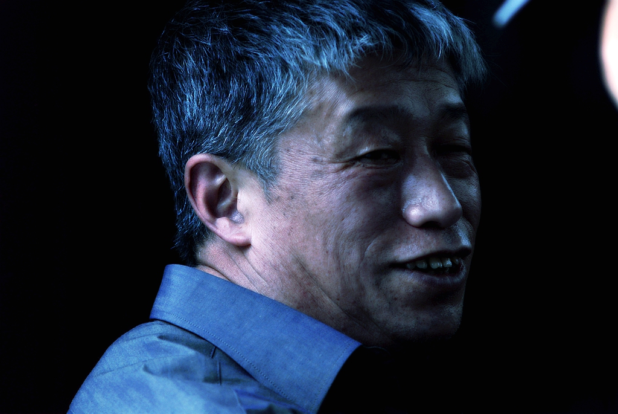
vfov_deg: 4.4
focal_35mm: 315
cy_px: 207
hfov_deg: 6.5
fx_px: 5413
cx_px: 309
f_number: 5
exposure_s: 1/400
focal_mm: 210
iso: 200
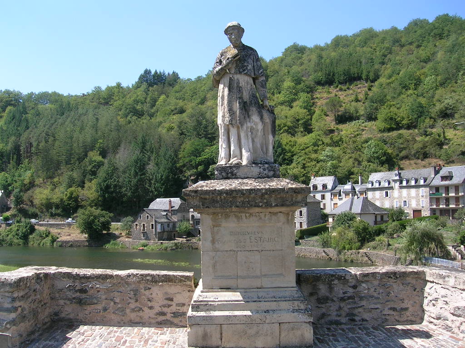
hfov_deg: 52.6
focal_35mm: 35
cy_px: 174
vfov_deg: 40.7
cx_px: 232
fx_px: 470
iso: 50
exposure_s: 1/250
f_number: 4.8
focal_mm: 5.4
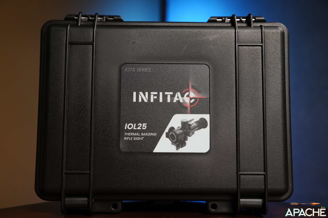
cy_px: 109
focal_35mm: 42
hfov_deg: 46.4
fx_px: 383
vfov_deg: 31.9
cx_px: 164
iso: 400
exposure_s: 1/25
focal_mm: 28
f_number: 2.8
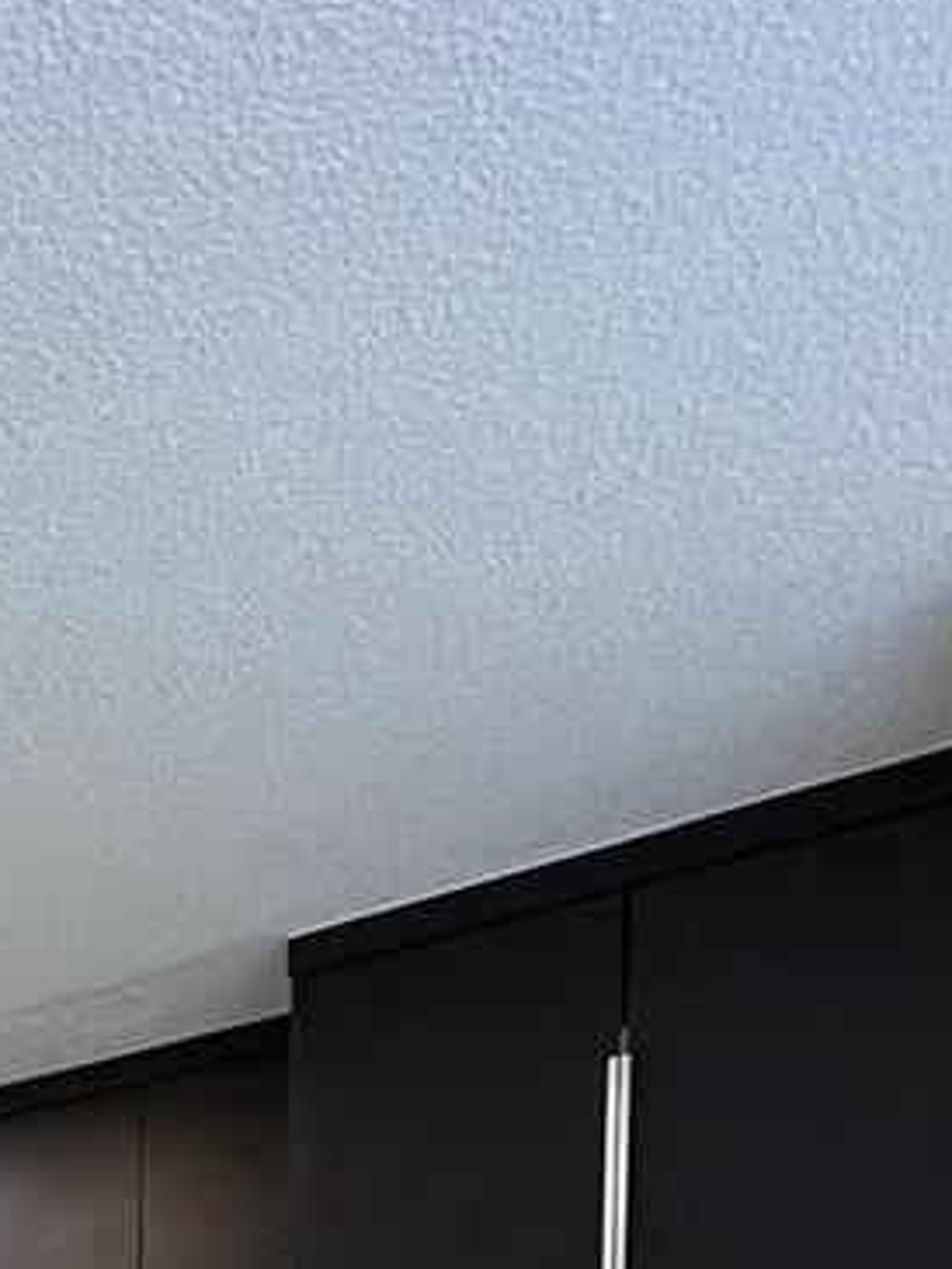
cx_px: -483
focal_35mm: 46
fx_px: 1686
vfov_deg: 31.7
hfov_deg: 24.4
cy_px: 1644
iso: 320
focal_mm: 2.22
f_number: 2.2
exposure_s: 1/120
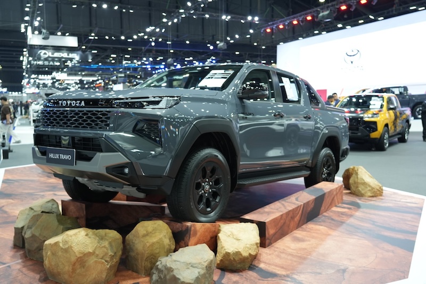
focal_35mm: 34
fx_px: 402
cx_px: 213
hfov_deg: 55.8
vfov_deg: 38.9
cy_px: 142
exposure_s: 1/160
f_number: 4
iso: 1250
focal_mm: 34
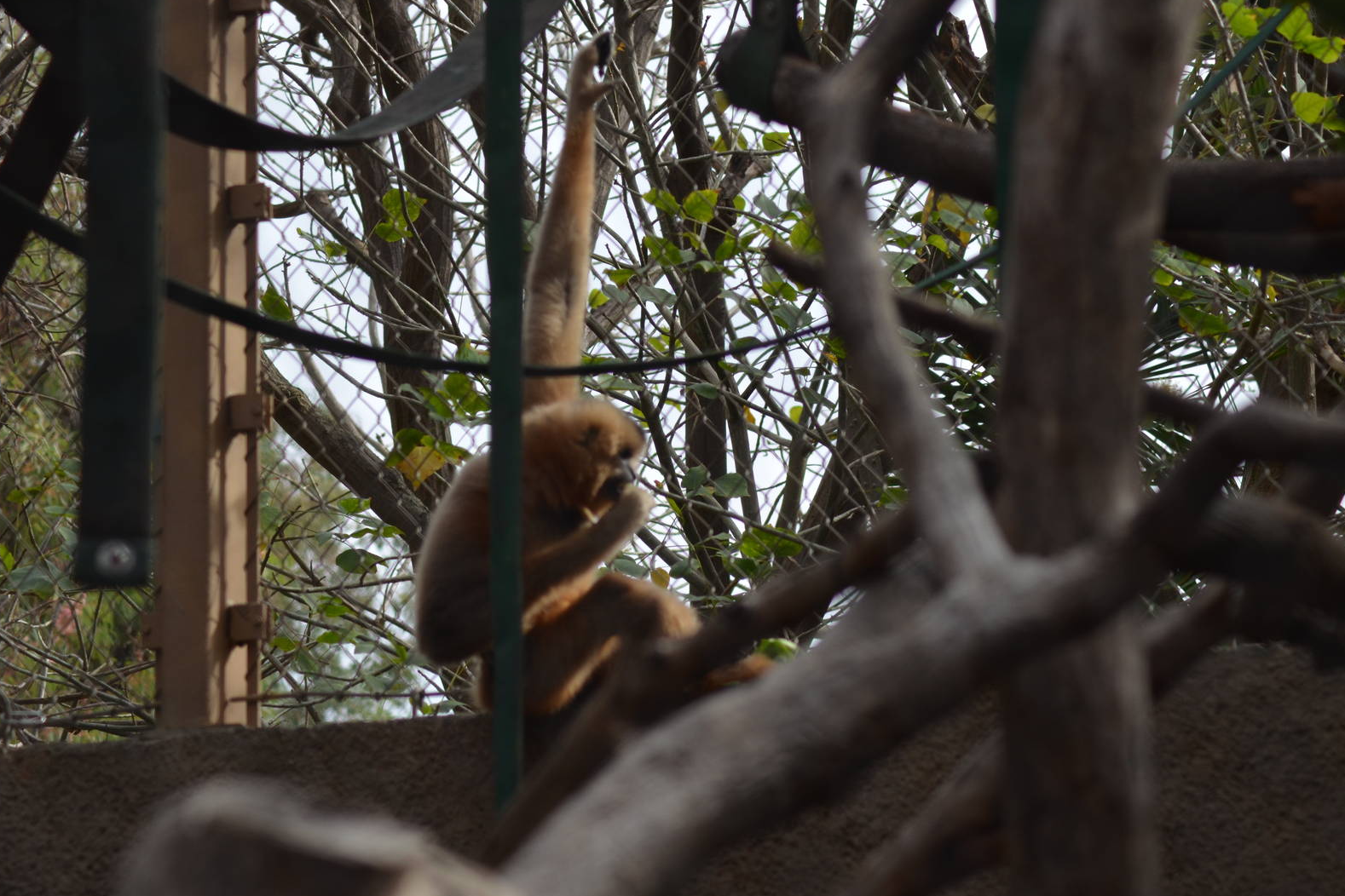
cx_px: 669
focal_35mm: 167
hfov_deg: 12.3
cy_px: 447
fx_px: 6239
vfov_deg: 8.2
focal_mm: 110
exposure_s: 1/500
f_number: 5.6
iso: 280
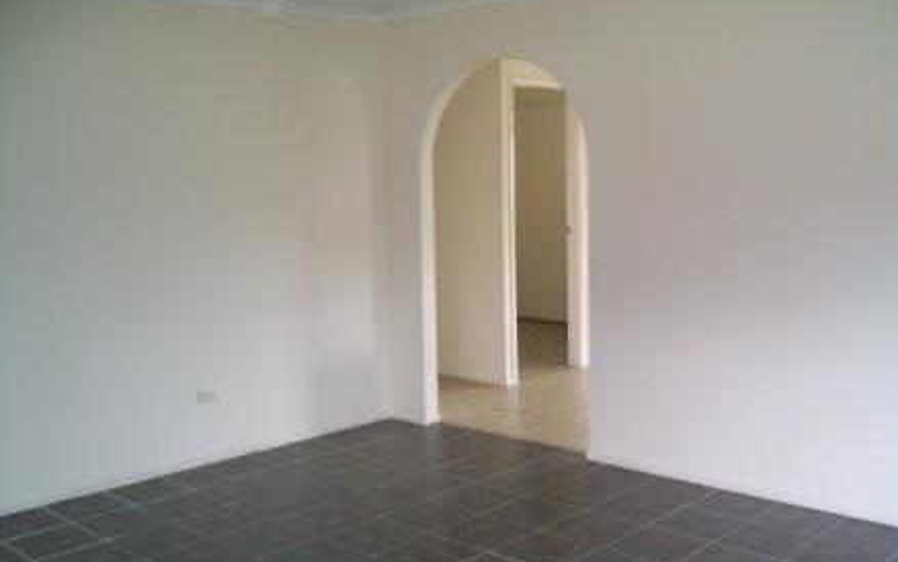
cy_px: 324
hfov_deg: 50.4
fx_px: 955
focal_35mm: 39
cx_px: 443
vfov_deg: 32.7
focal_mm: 6
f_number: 2.7
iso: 160
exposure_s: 1/64
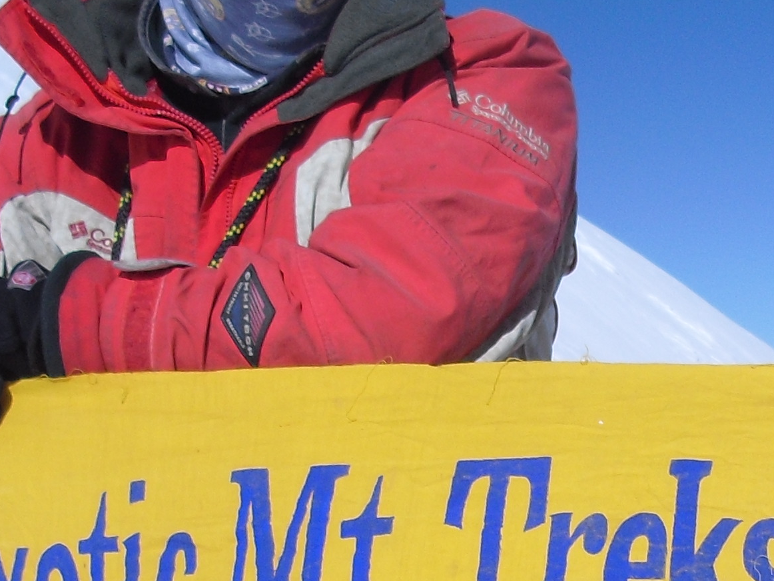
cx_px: 707
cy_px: 644
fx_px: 2527
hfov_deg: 17.1
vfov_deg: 12.9
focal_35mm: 113
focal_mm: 6.3
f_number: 7.8
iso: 64
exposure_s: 1/400
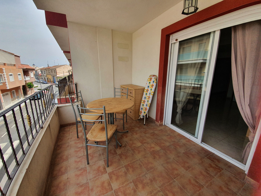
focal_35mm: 13
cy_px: 98
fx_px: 98
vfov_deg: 89.9
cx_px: 130
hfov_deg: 106.2
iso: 50
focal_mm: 1.8
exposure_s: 1/658
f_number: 2.2
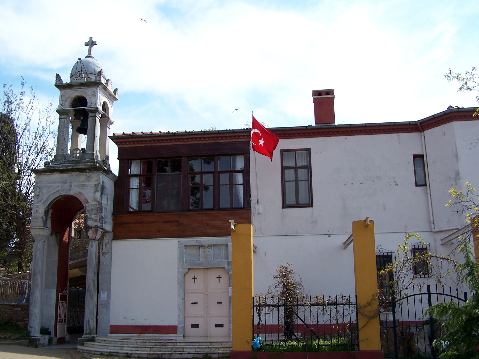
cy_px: 175
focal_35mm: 39
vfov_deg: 36.8
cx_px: 245
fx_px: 540
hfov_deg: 47.9
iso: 80
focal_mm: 6.3
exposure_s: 1/640
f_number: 4
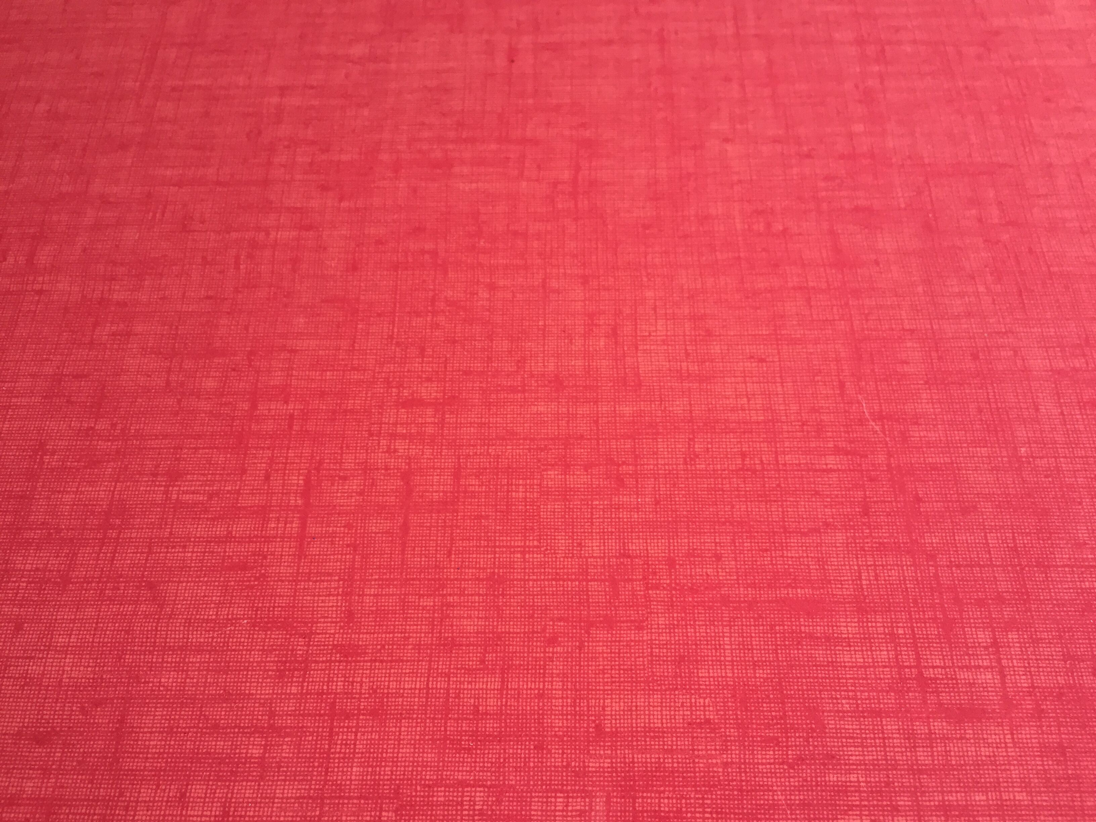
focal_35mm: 29
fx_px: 918
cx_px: 548
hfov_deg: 61.7
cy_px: 411
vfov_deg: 48.2
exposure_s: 1/33
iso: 100
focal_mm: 4.15
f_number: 2.2
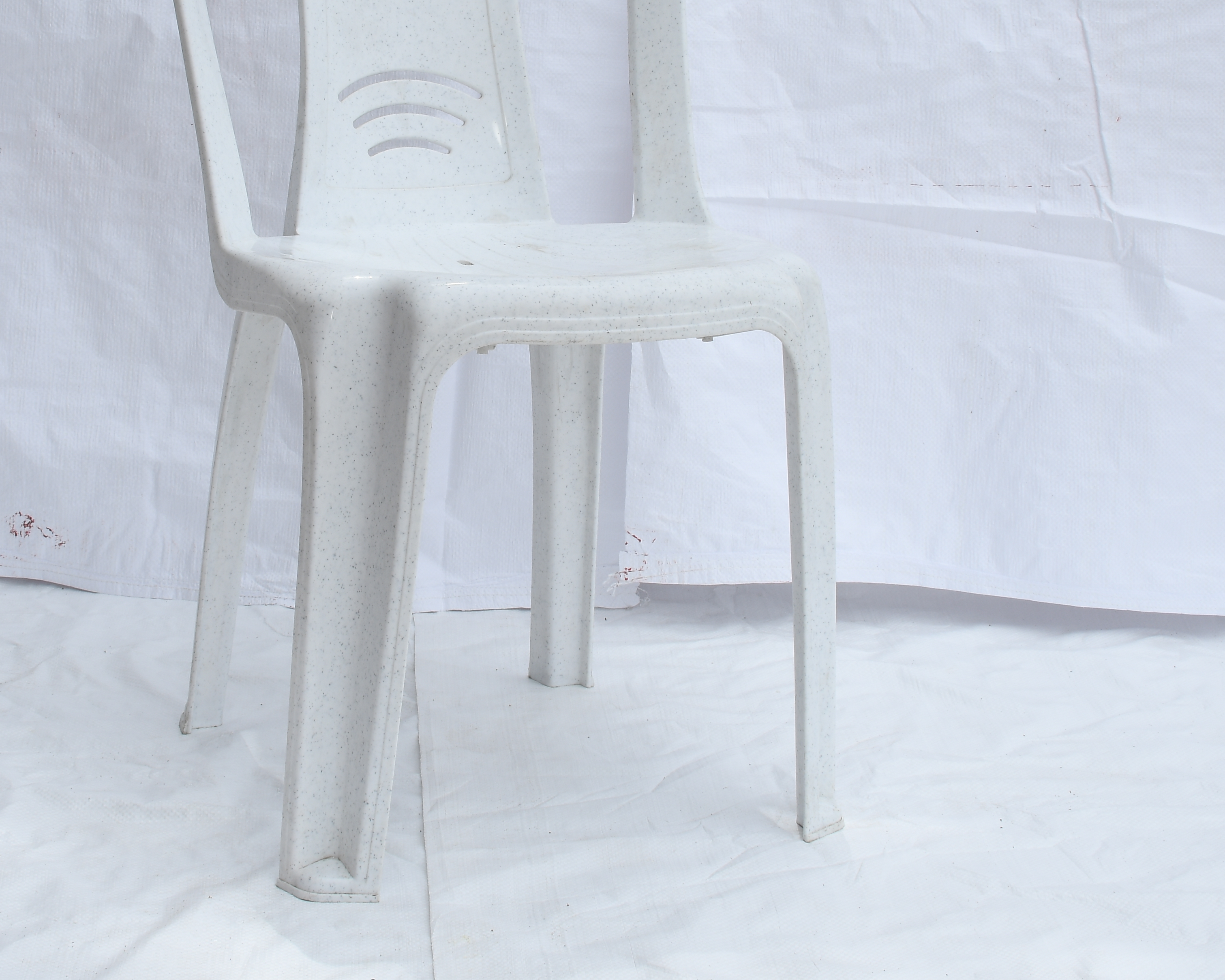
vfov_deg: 18.4
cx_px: 497
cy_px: 240
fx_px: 3009
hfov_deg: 23.0
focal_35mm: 83
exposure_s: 1/125
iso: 100
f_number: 13
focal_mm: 32
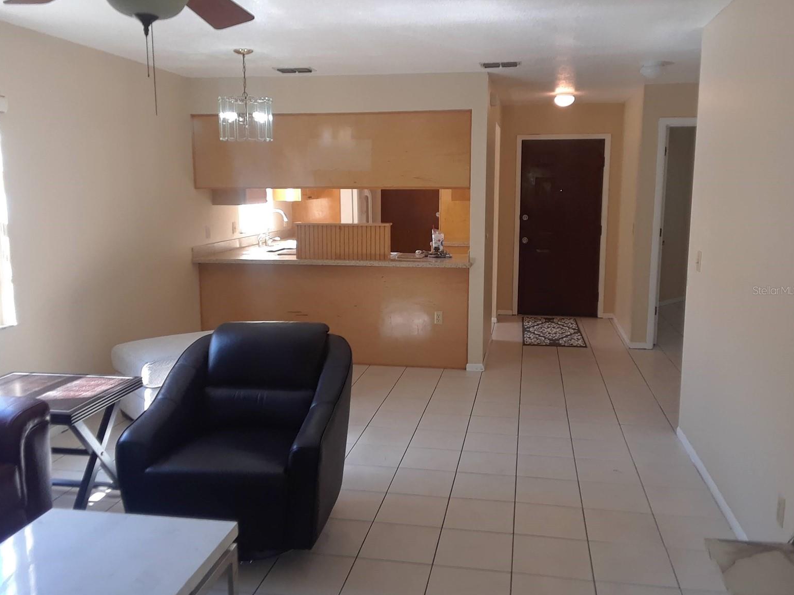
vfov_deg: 45.4
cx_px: 391
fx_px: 711
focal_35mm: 31
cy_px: 290
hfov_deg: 58.3
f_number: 1.9
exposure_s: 1/40
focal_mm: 2.47
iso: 40
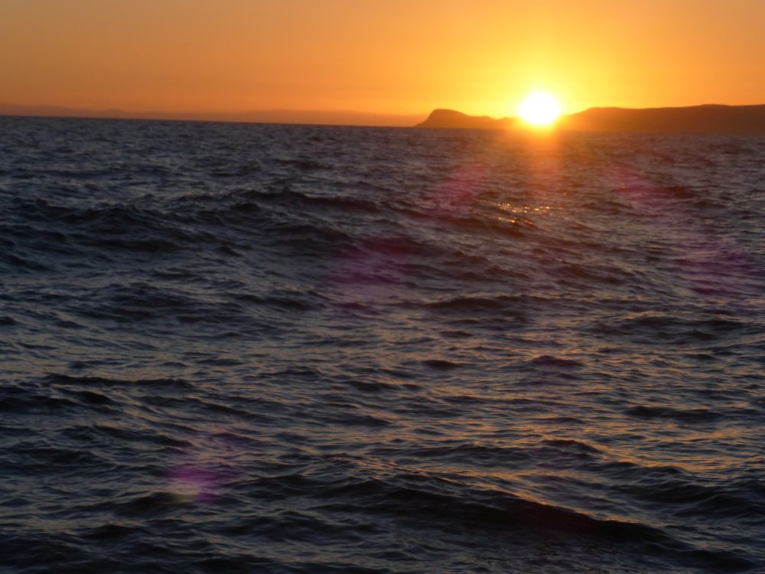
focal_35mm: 119
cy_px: 287
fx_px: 2630
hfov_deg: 16.6
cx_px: 382
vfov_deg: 12.5
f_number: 5.3
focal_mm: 19.4
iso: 100
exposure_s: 1/500
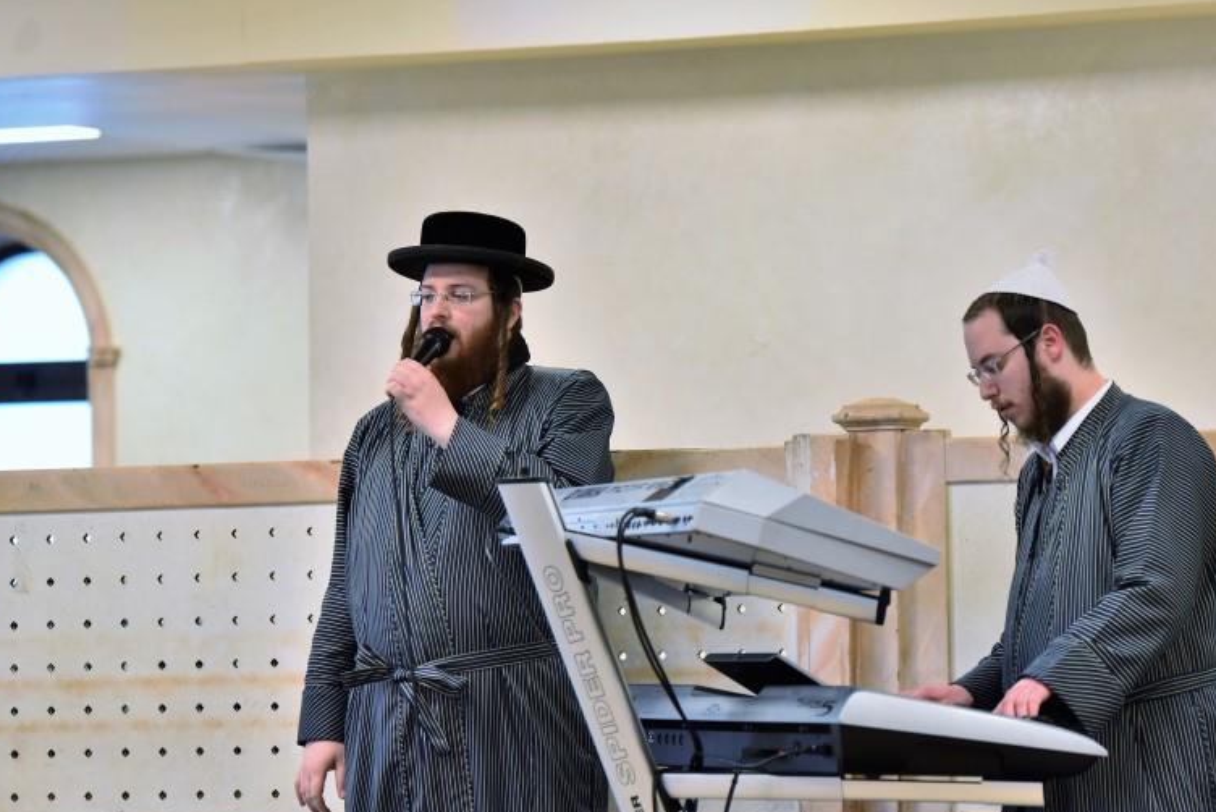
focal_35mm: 177
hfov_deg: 11.6
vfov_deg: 7.8
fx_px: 5981
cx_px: 784
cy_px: 418
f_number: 2.8
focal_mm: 130
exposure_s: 1/400
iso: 1600
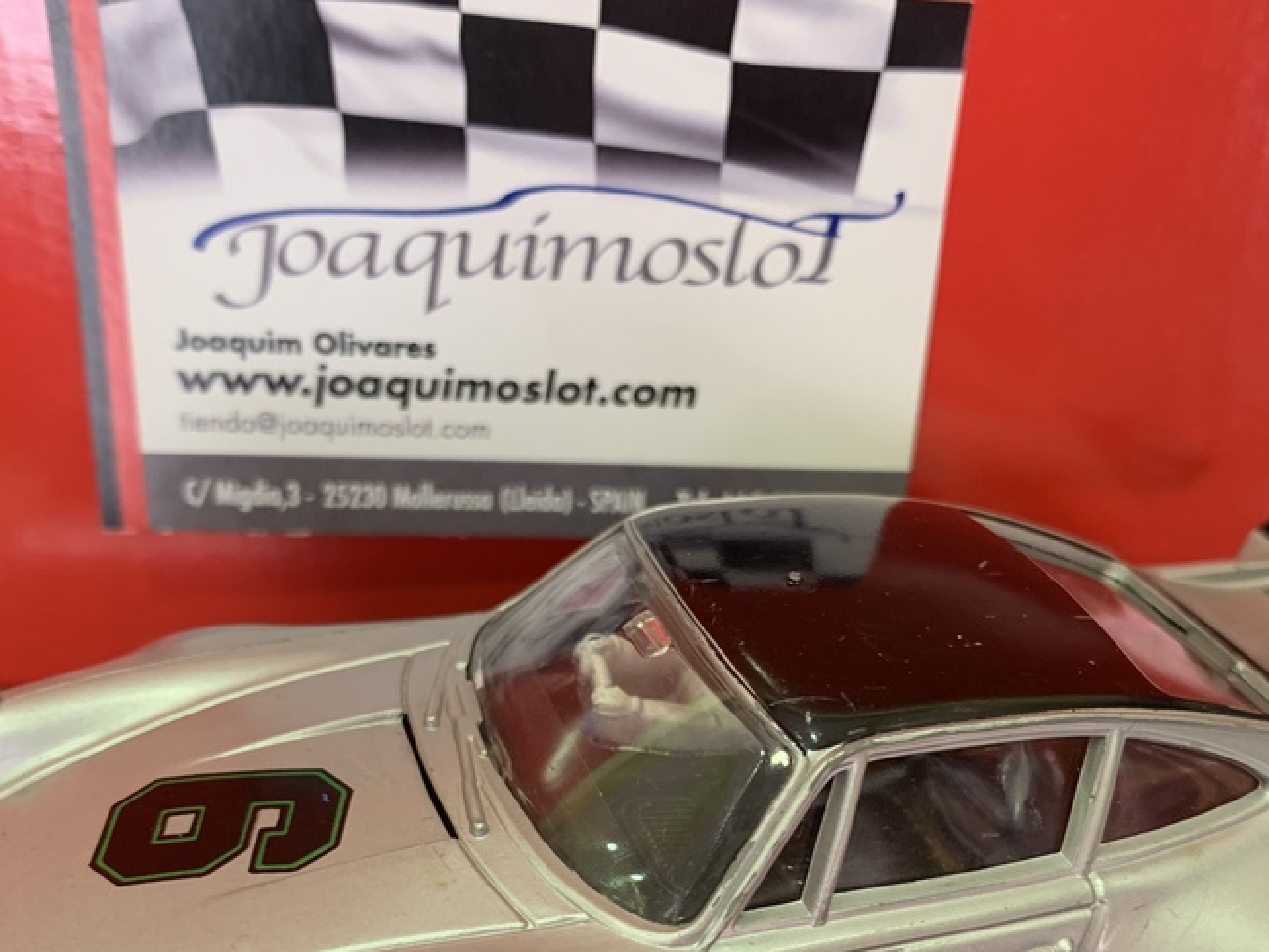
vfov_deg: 34.5
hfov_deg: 45.8
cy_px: 692
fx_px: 1503
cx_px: 659
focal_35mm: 41
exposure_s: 1/50
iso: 100
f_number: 1.8
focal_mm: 4.25
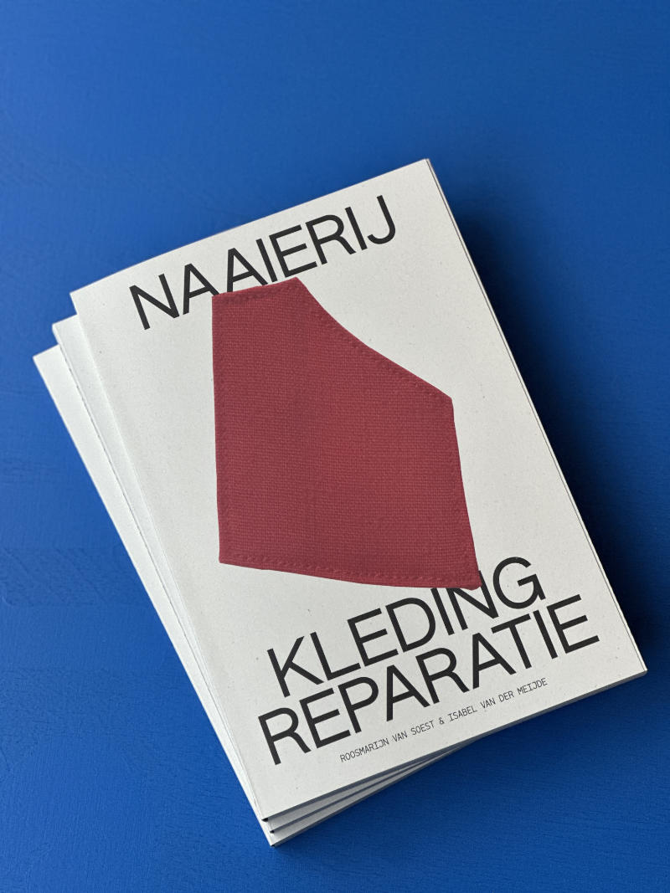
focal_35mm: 77
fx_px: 1988
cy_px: 446
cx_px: 335
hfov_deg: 19.1
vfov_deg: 25.3
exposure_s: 1/121
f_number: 2.8
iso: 160
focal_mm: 9
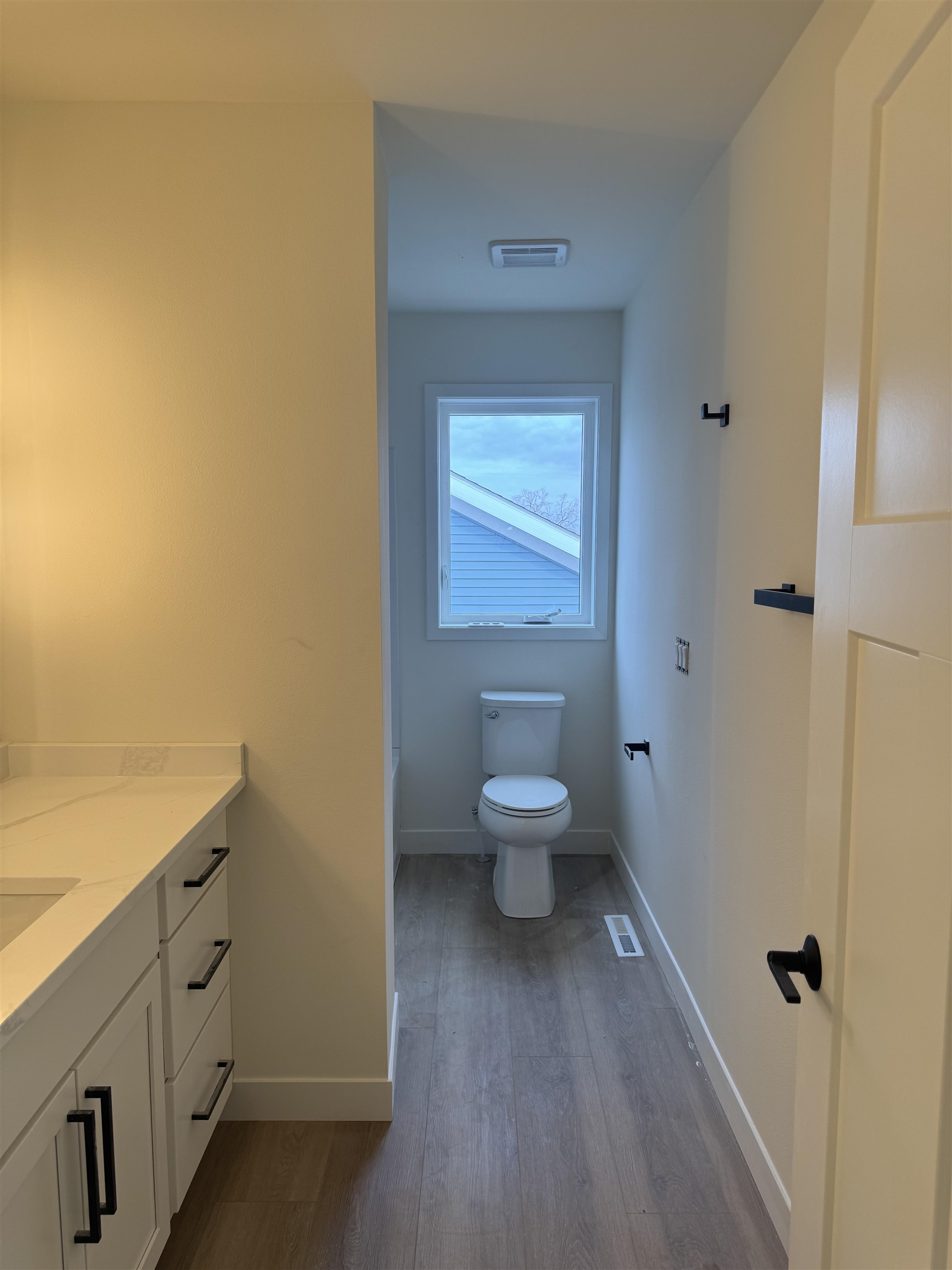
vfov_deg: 71.6
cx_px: 476
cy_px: 635
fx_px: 880
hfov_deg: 56.8
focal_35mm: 24
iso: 64
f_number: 1.78
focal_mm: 6.76
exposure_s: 1/169
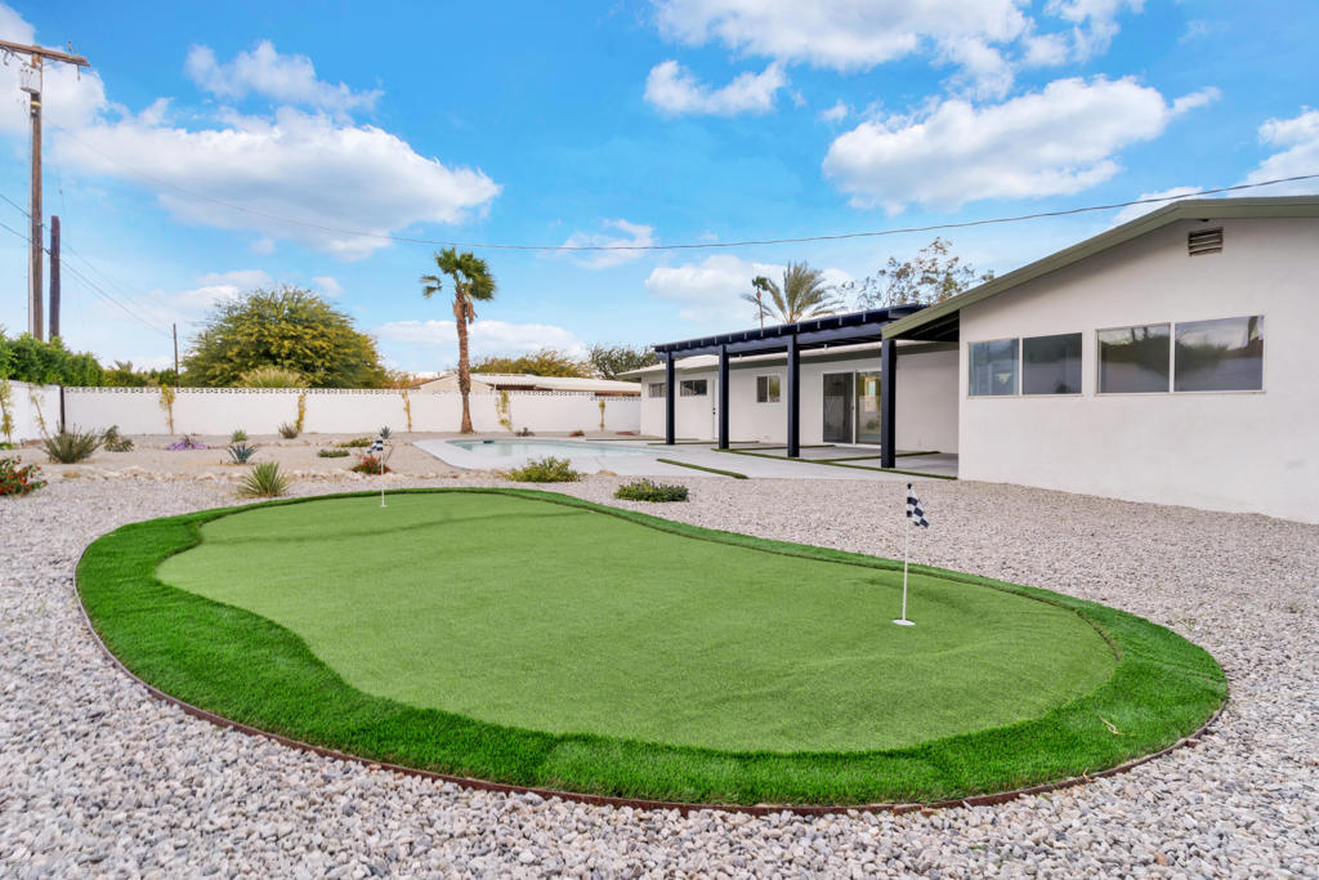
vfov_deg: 67.4
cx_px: 660
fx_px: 660
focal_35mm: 18
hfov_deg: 90.0
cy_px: 440
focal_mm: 18
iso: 100
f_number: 9
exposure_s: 1/20
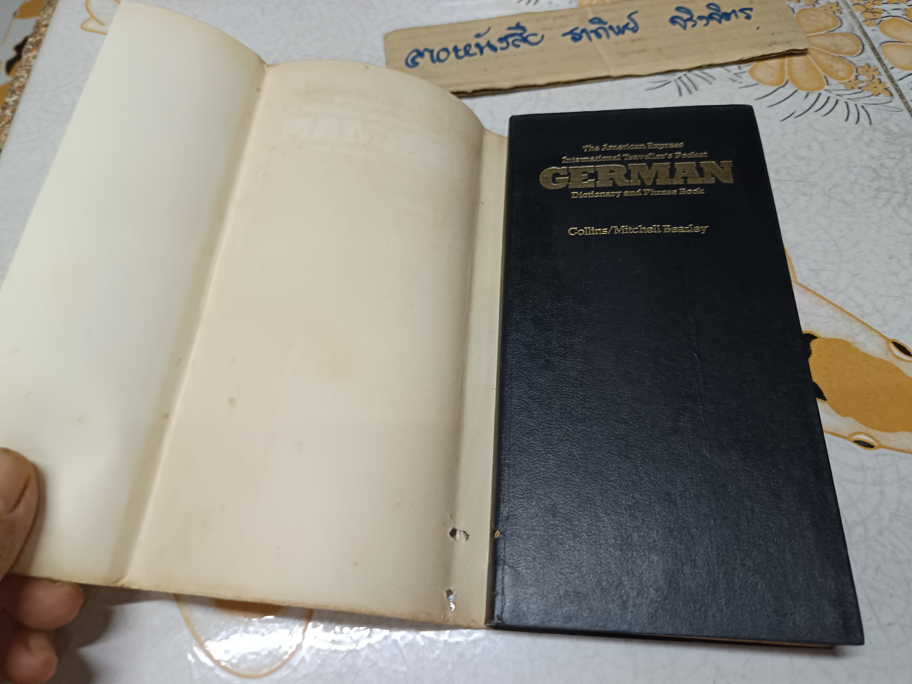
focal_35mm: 24
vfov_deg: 56.8
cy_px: 342
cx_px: 456
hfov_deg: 71.6
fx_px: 632
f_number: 1.7
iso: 858
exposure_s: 1/33.3
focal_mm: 5.31
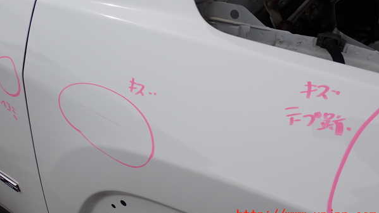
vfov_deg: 33.5
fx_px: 352
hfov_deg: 56.6
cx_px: 190
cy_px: 81
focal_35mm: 35
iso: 100
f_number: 9
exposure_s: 1/250
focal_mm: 5.79
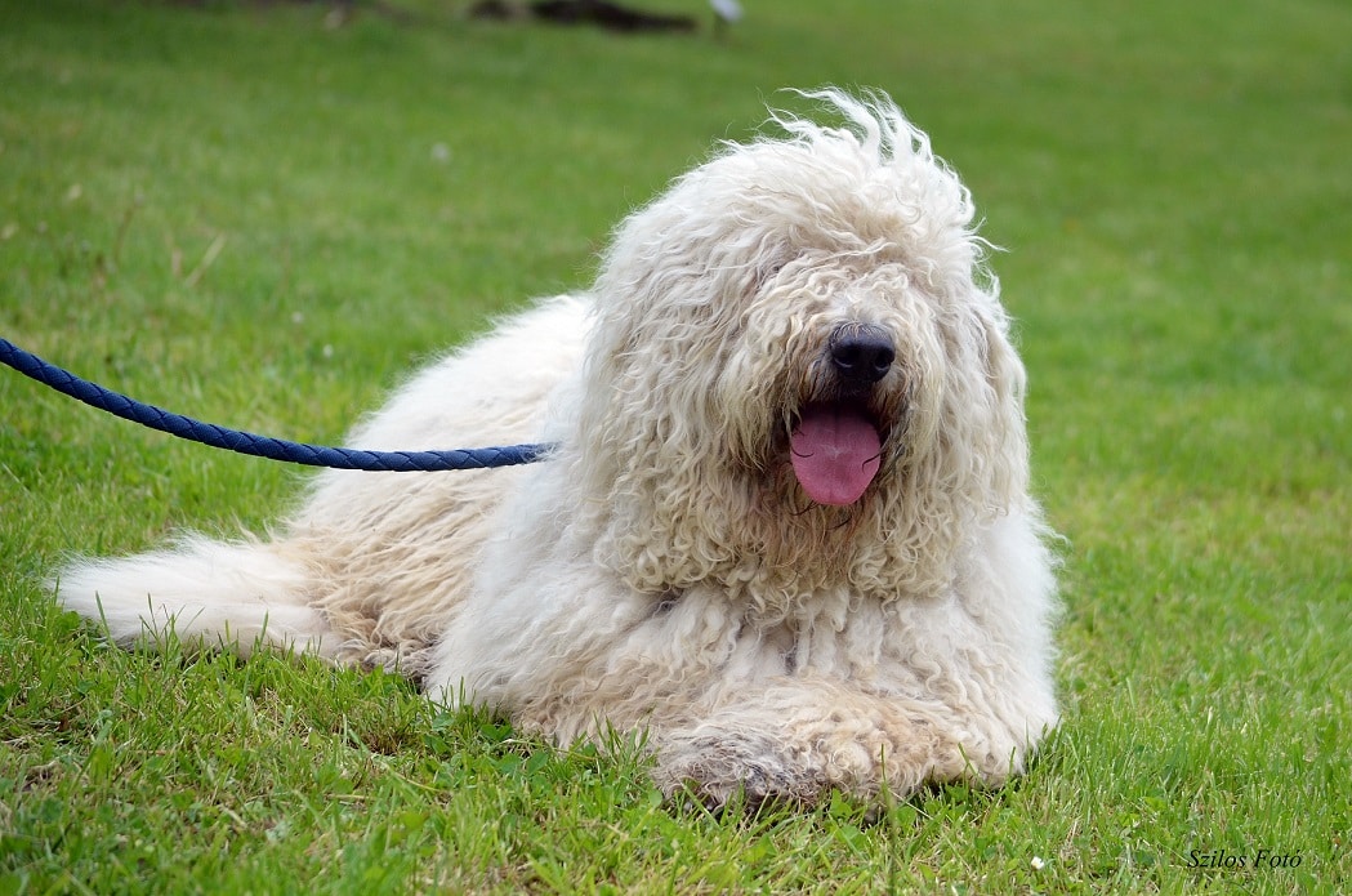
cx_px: 676
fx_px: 4779
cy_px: 448
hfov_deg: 16.1
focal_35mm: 128
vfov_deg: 10.7
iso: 400
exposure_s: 1/1250
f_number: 5
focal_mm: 85
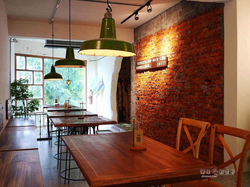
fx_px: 274
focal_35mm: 38
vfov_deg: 37.7
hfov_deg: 49.0
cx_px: 125
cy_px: 94
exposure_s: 1/60
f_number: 3.2
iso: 800
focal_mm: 19
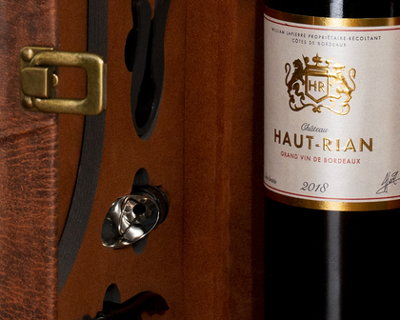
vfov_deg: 5.6
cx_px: 339
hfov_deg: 7.0
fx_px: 3244
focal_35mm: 274
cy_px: -15
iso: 1000
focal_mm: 70
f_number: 7.1
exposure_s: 1/50
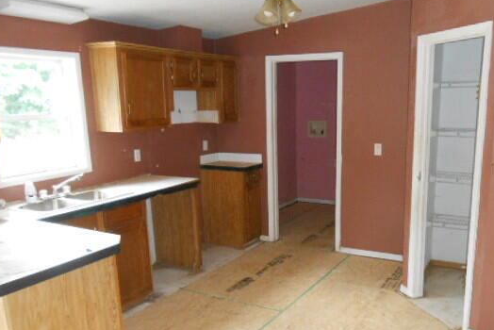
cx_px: 279
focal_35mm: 33
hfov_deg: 57.0
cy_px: 212
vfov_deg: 39.7
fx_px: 453
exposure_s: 1/25
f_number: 3.5
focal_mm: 4.6
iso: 500
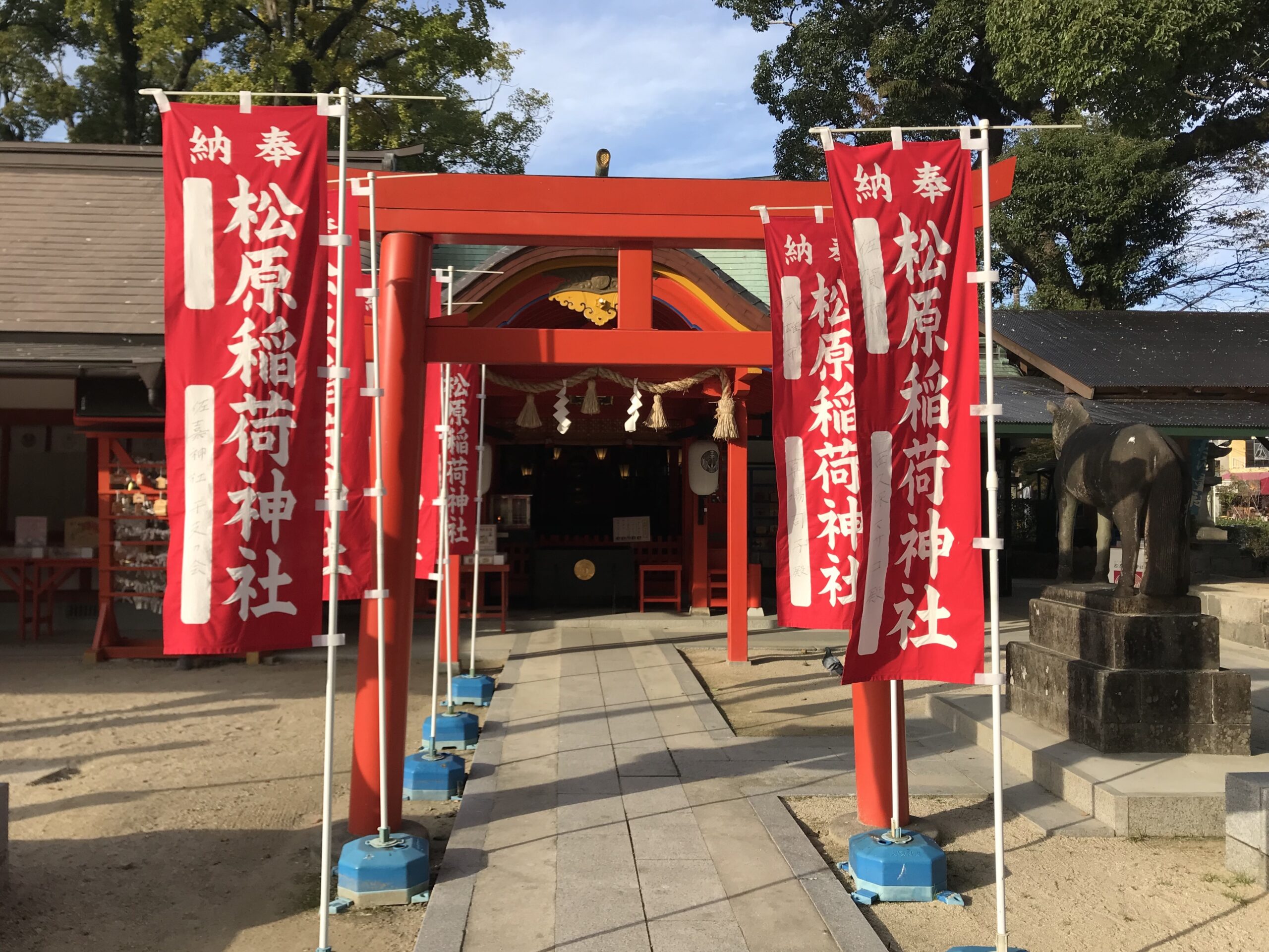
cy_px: 476
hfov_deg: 63.4
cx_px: 634
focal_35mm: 28
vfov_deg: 49.7
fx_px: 1026
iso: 20
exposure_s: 1/1182
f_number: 1.8
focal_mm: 3.99
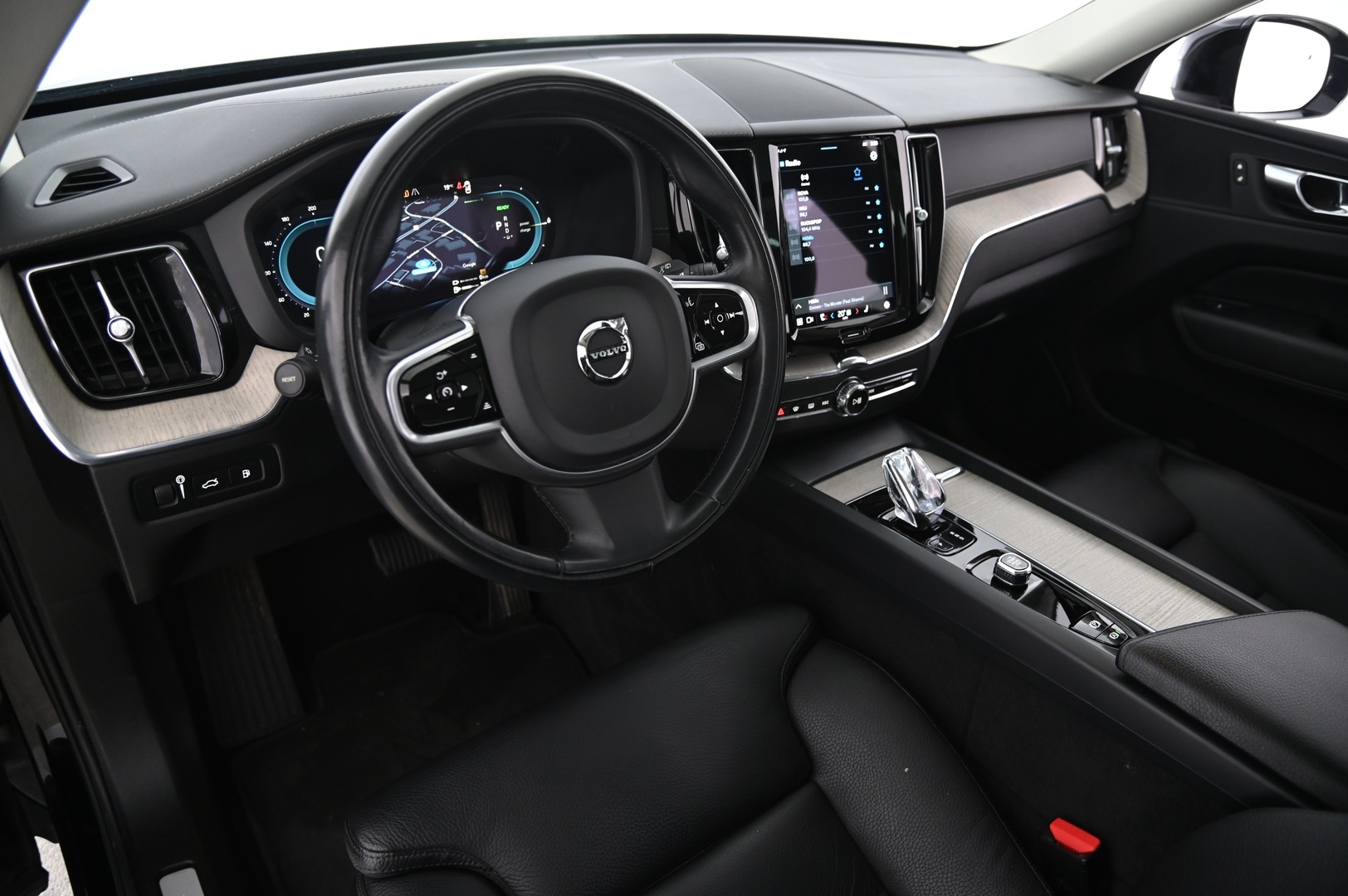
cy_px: 448
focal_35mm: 24
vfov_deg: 53.1
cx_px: 674
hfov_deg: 73.8
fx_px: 898
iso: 2000
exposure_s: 1/15
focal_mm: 24
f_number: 4
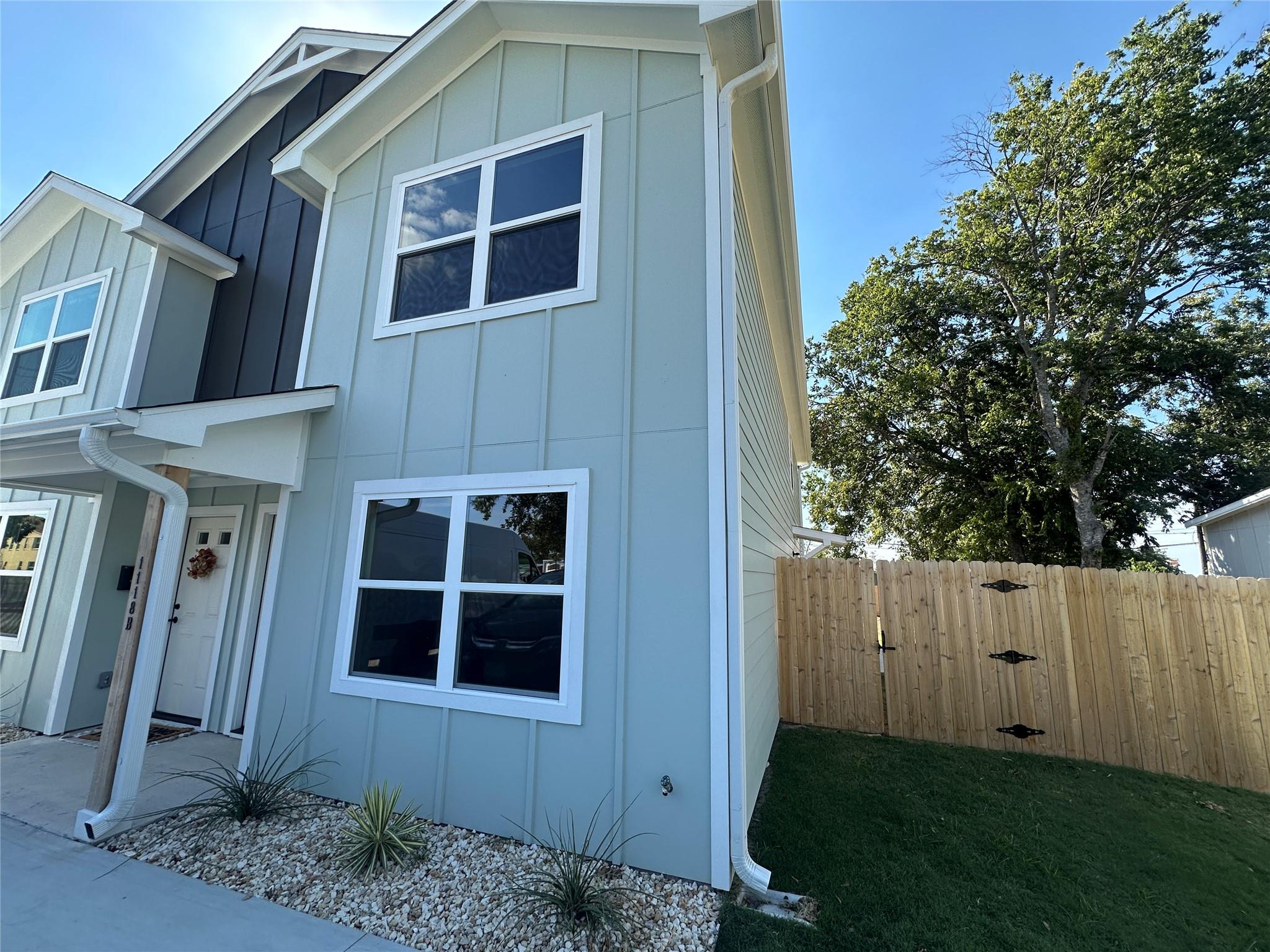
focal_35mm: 14
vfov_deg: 85.7
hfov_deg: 102.1
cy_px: 476
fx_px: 514
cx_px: 635
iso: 40
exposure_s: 1/744
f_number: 2.2
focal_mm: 2.22
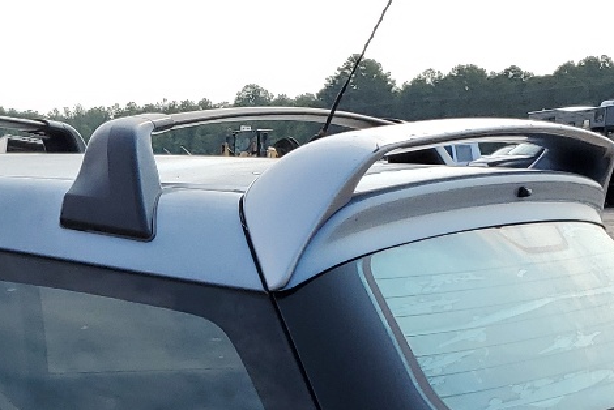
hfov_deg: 21.1
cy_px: 736
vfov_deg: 13.4
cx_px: -57
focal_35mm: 92
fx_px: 1570
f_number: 1.5
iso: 50
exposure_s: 1/2500
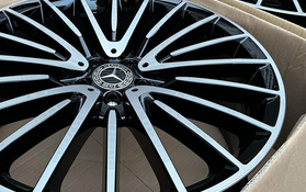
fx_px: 342
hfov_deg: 48.1
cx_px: 134
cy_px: 48
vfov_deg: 30.8
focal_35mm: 41
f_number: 1.78
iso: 320
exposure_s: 1/60
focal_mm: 6.86
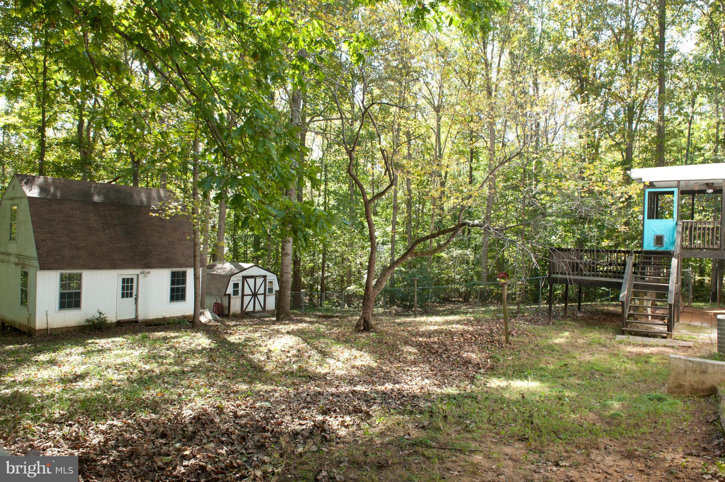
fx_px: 483
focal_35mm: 24
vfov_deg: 53.1
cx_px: 362
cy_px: 241
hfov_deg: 73.8
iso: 1000
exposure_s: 1/50
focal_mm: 24
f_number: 13
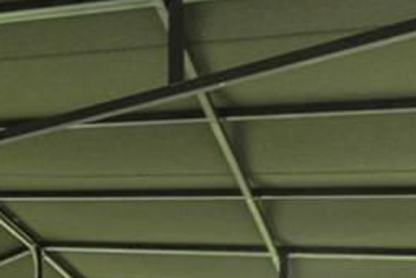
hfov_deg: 15.8
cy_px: 542
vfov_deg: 13.5
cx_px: -504
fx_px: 1017
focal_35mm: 88
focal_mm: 14
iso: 200
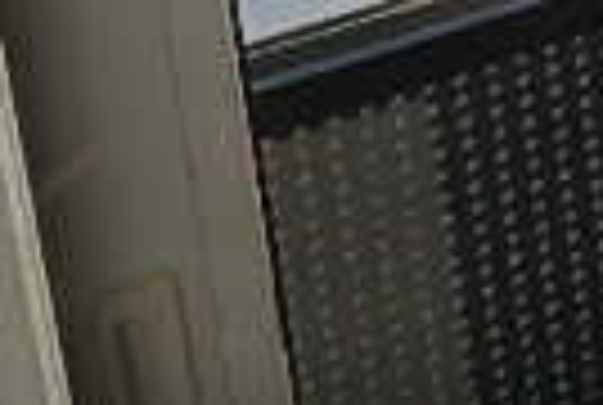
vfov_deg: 10.7
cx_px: 1224
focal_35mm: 104
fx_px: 1746
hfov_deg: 15.5
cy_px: -648
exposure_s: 1/320
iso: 125
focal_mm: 3.7
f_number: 3.5
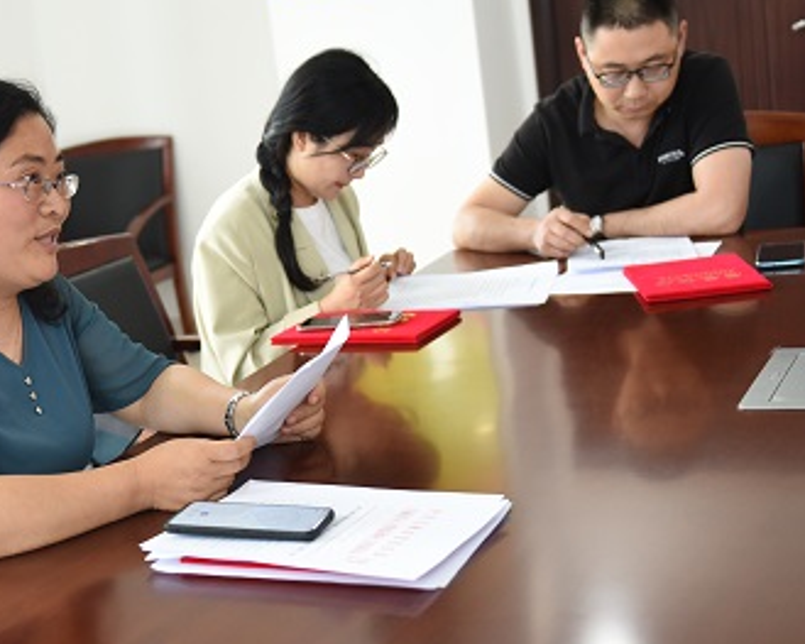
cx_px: 135
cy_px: 356
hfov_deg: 28.8
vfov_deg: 23.8
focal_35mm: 64
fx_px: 1524
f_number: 2.8
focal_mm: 32
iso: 560
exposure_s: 1/100
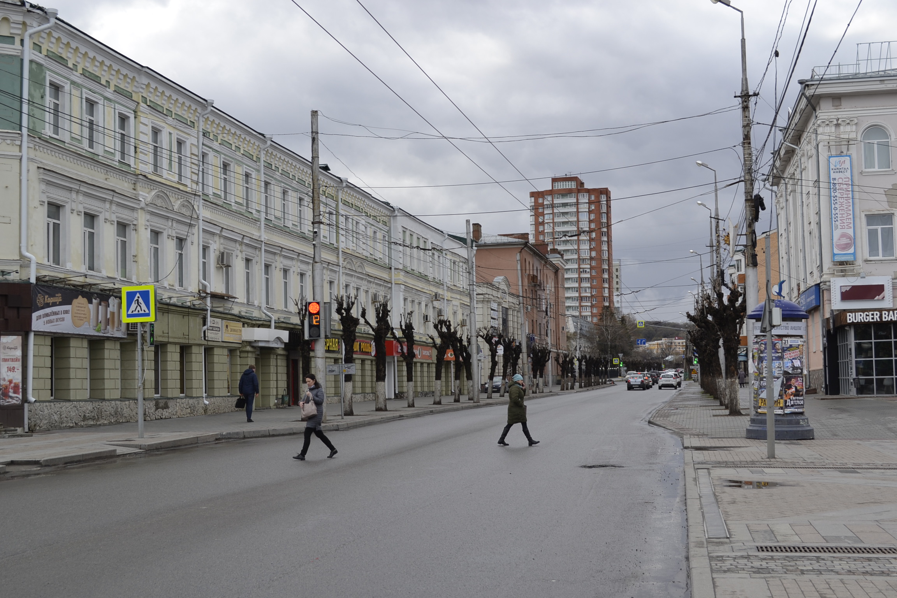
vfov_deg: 28.1
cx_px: 448
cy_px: 299
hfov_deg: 41.1
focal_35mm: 48
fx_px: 1196
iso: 100
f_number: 7.1
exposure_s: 1/200
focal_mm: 32
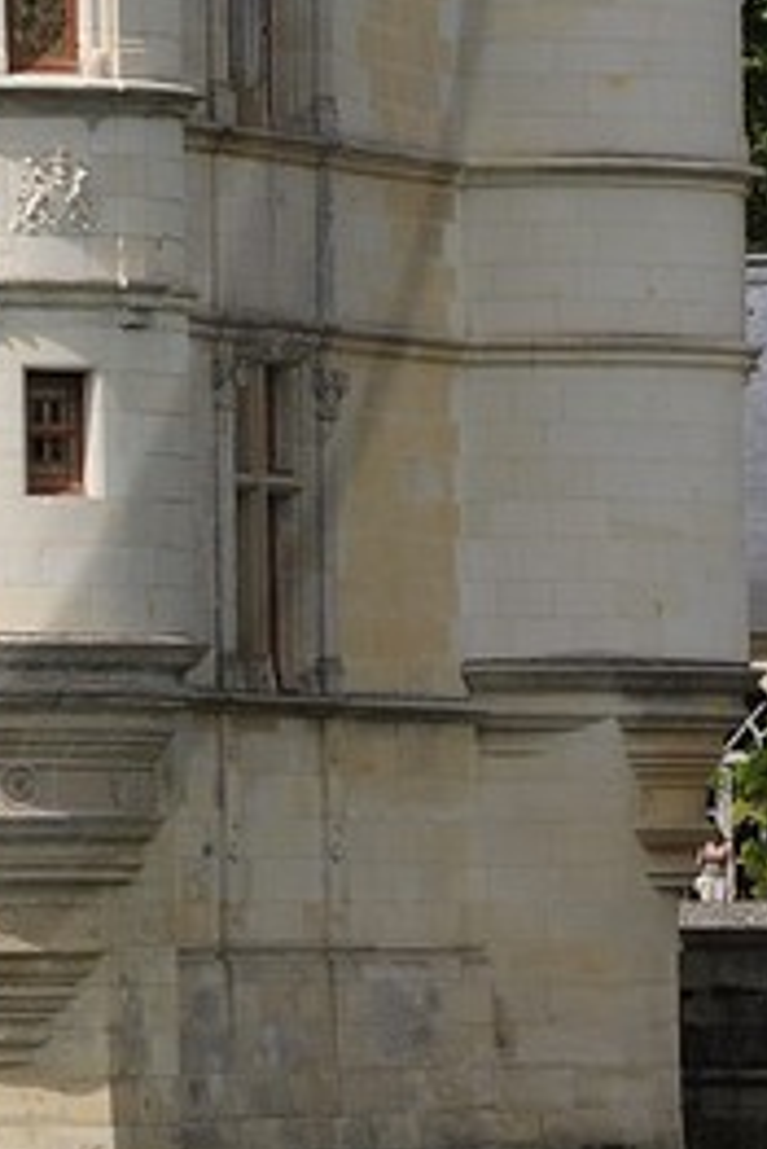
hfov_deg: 3.2
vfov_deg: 4.8
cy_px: -272
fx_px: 13627
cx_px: -1328
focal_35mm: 427
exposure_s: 1/160
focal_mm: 70
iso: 200
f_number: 16
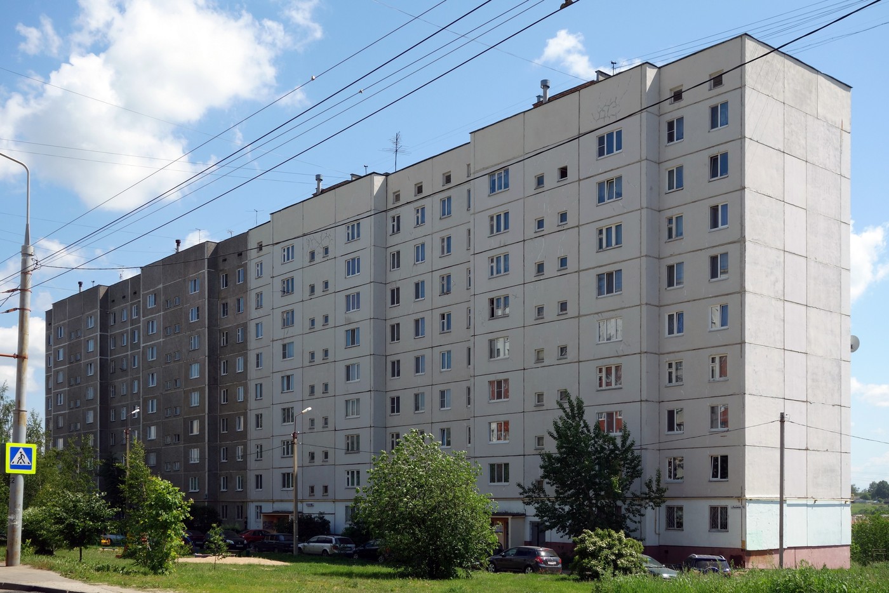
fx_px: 988
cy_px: 296
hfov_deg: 48.4
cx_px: 444
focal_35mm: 40
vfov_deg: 33.4
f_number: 5.6
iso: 125
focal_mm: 14.75
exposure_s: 1/500
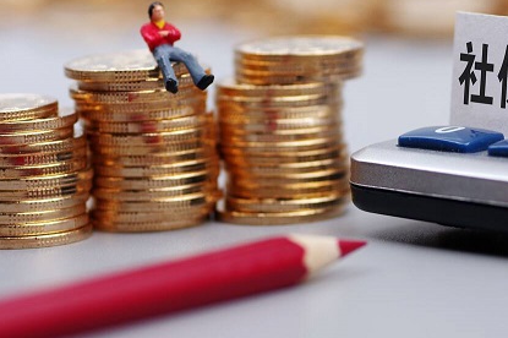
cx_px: 362
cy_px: 151
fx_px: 3060
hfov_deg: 9.5
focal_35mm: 217
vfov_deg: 6.3
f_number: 5
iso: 100
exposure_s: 1/160
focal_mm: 100
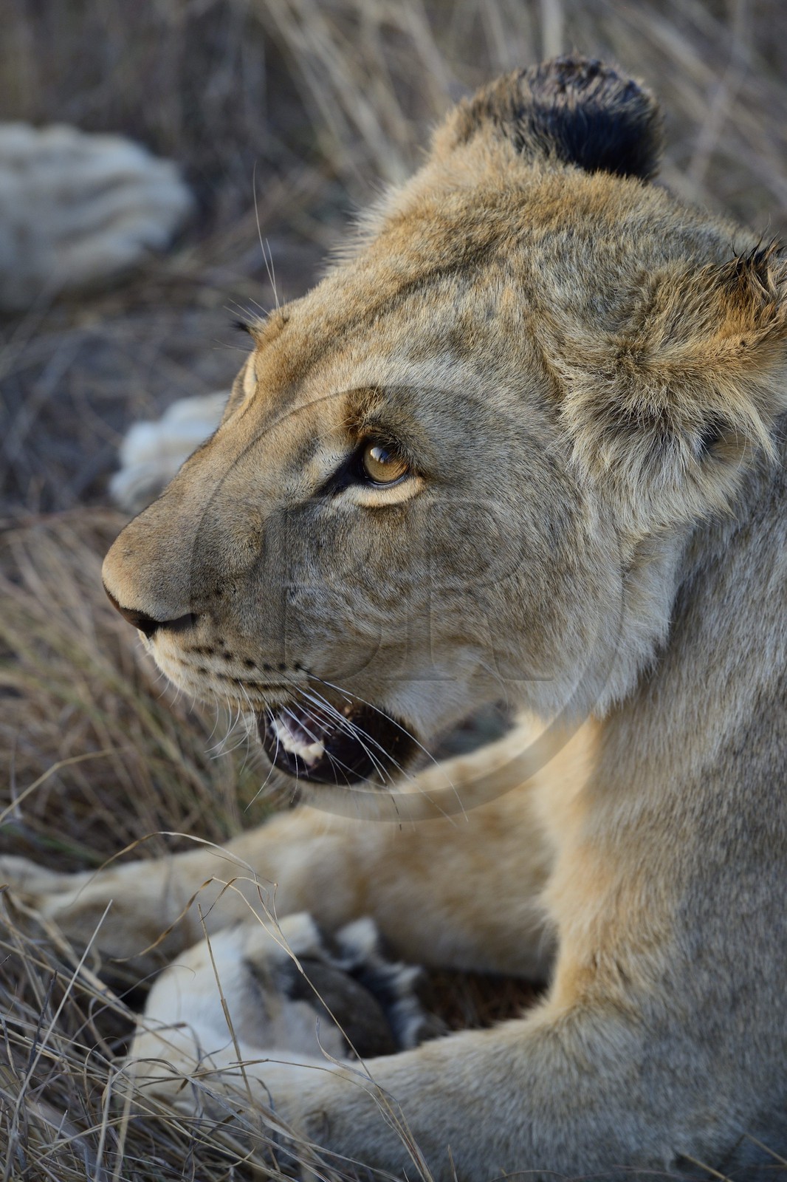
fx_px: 5413
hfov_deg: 8.3
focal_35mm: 165
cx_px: 394
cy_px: 591
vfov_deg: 12.5
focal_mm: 165
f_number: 5.6
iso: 800
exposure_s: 1/400
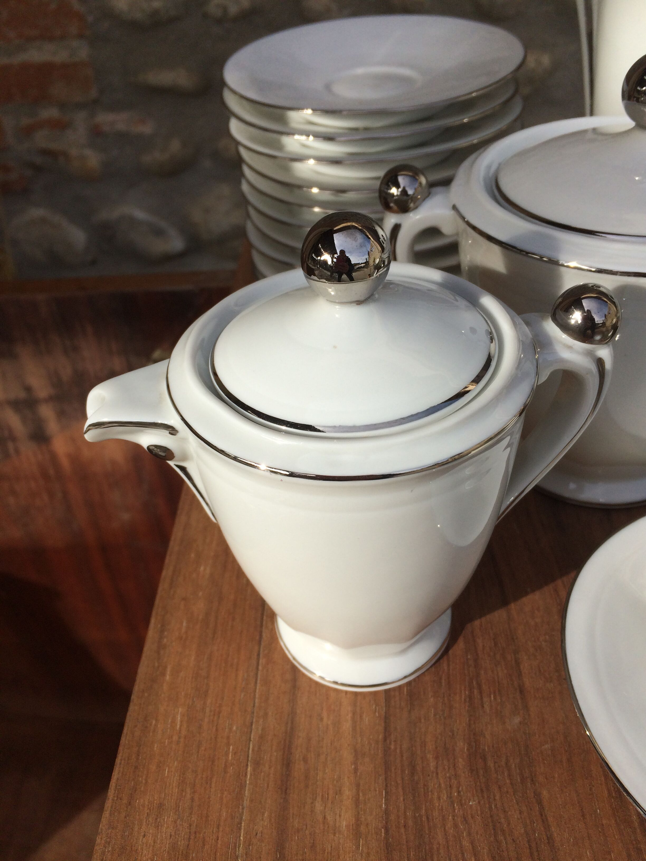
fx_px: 722
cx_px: 323
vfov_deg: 61.7
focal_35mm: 29
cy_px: 430
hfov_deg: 48.2
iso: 32
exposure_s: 1/2053
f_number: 2.2
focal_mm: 4.15
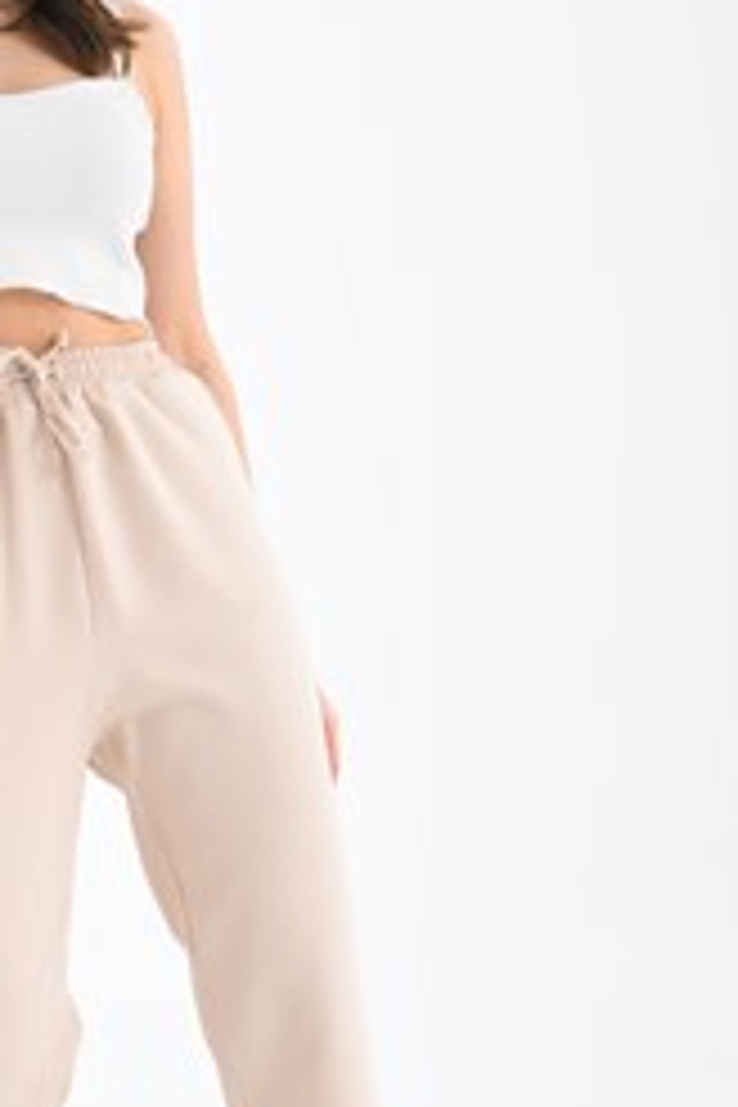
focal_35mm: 116
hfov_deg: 11.7
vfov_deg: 17.6
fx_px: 3567
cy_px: 729
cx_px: 63
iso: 160
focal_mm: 50
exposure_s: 1/125
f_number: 6.3
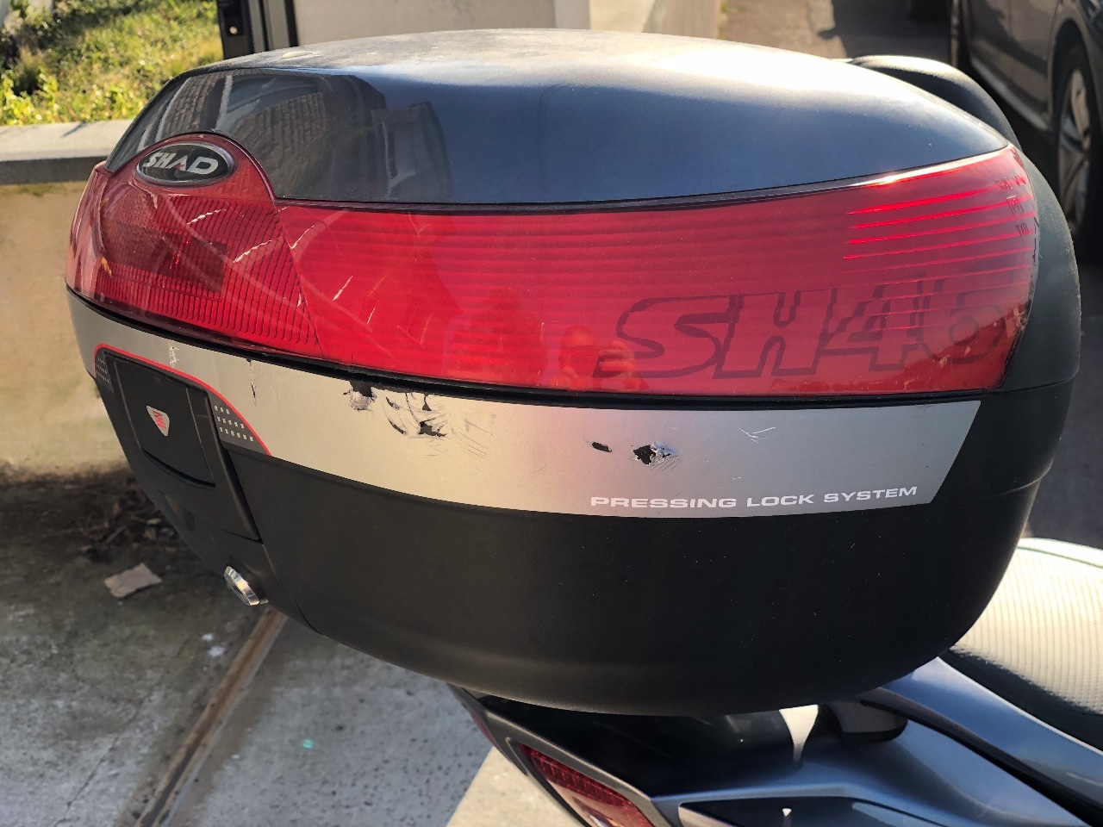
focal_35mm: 52
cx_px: 552
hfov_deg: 36.8
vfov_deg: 28.0
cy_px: 414
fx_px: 1657
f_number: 2.4
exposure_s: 1/195
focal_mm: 6
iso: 16
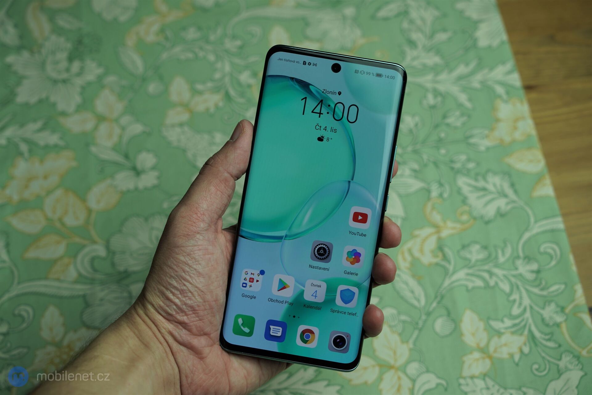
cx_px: 296
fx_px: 855
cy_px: 198
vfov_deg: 26.0
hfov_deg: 38.2
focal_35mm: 52
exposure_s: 1/125
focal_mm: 52
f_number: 5.6
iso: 160
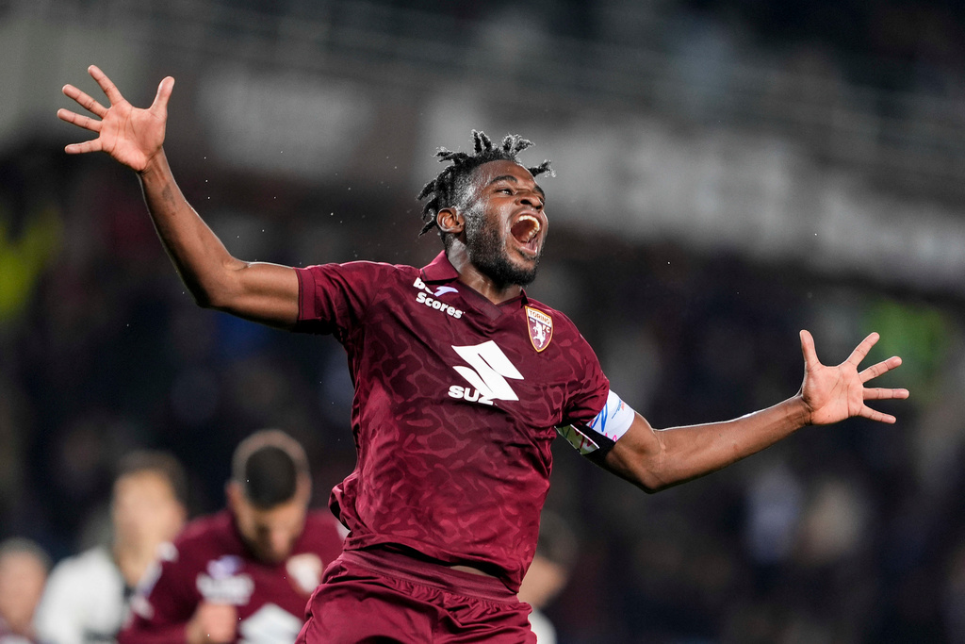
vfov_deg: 3.4
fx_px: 10723
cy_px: 322
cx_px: 482
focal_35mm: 400
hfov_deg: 5.2
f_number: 2.8
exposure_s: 1/1250
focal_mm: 400
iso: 1600
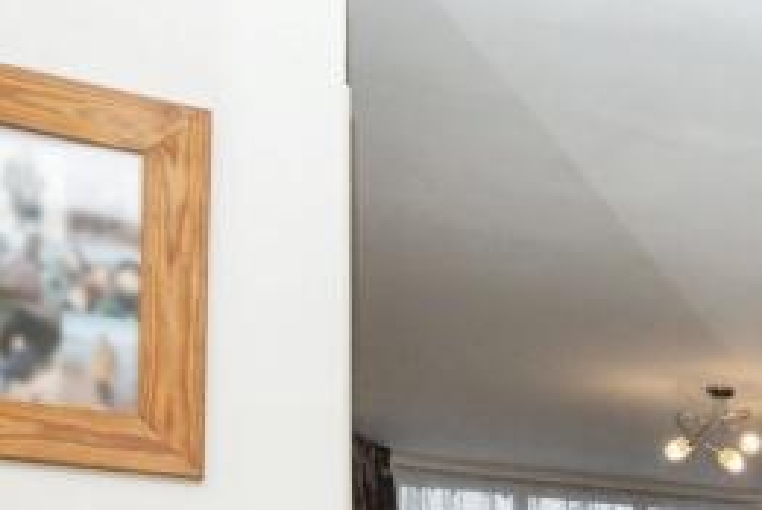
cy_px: 690
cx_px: 1029
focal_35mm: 59
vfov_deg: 20.7
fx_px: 1250
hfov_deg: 27.4
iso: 800
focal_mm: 10
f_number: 7.1
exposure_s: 1/200
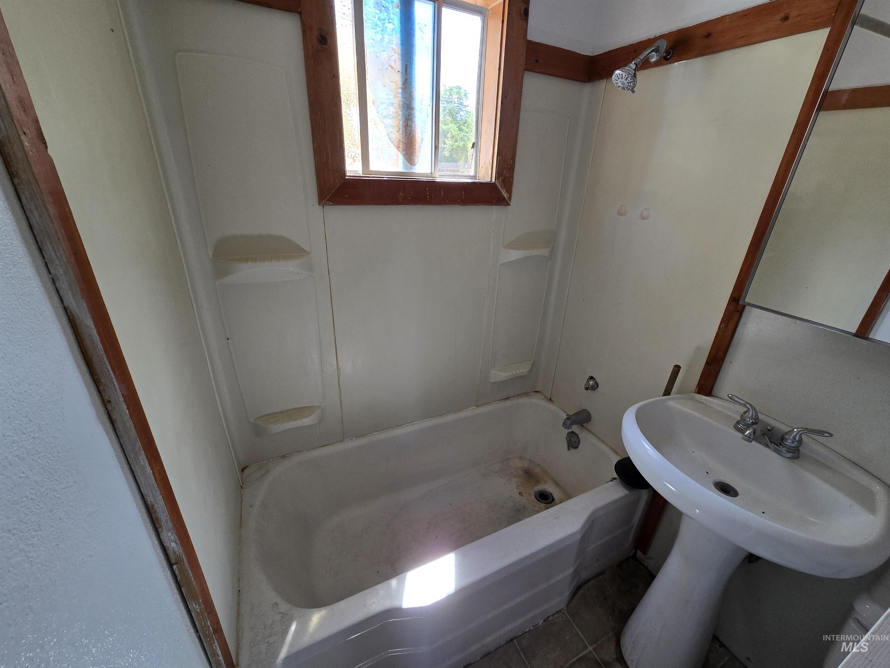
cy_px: 334
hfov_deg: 106.2
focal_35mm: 13
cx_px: 445
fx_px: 334
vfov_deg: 89.9
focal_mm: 2.2
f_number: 2.2
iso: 80
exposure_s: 1/120
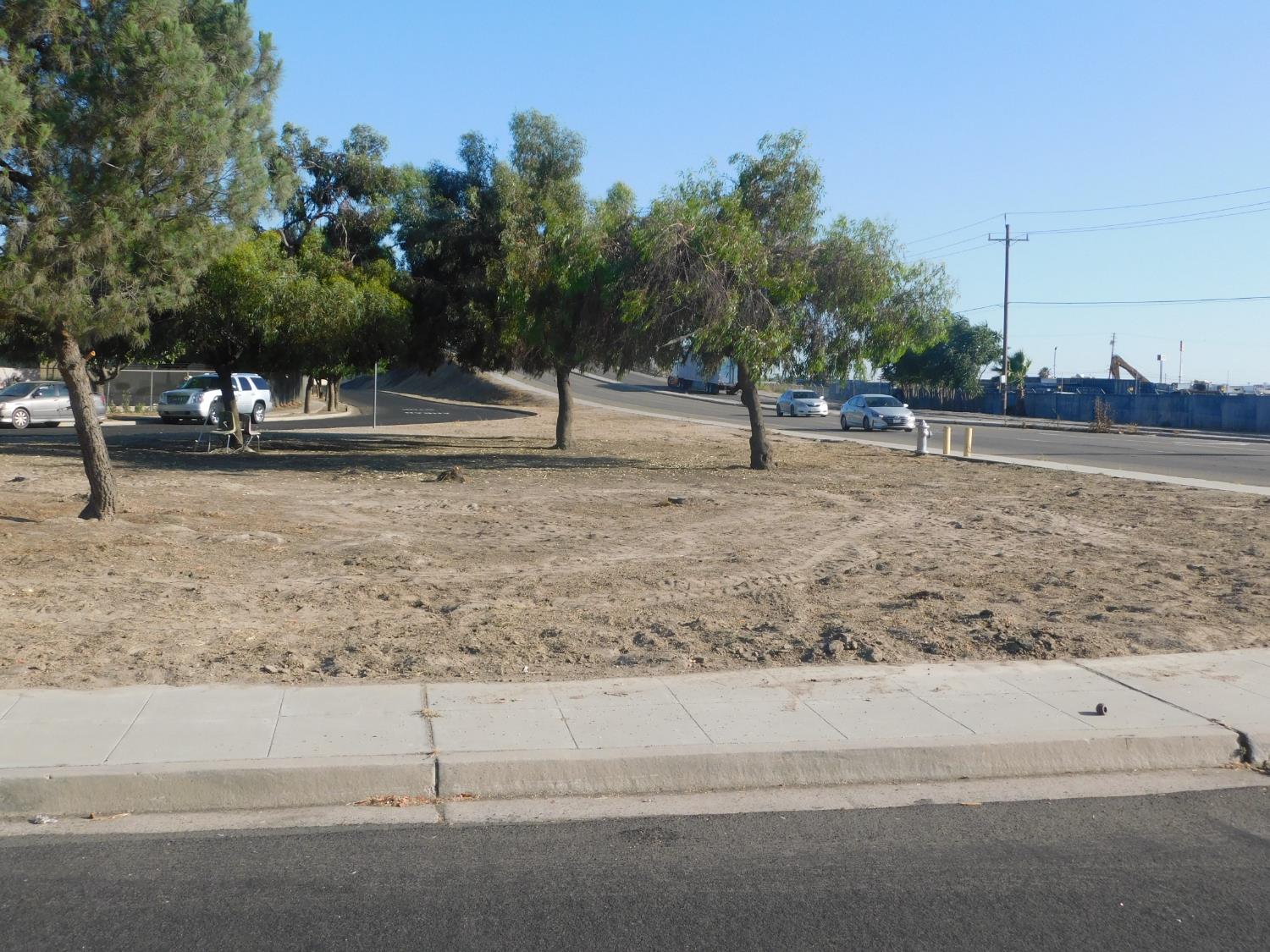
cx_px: 635
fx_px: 1468
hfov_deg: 46.8
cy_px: 476
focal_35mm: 40
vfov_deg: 36.0
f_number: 3.6
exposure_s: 1/1000
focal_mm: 7.1
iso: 125
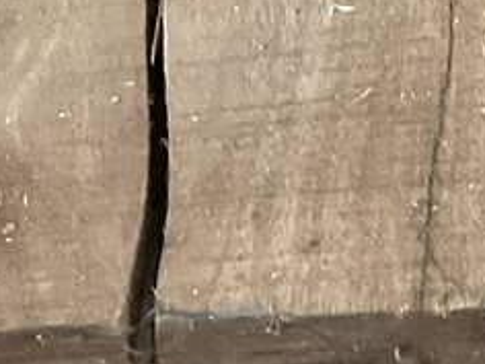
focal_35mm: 186
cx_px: 394
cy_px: -192
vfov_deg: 7.8
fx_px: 2606
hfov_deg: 10.6
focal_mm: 3
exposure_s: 1/40
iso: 320
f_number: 1.8
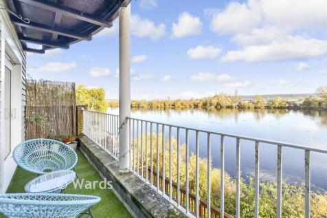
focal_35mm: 15
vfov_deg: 77.3
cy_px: 109
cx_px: 164
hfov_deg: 100.4
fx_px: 136
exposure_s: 1/250
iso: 320
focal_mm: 10
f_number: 8
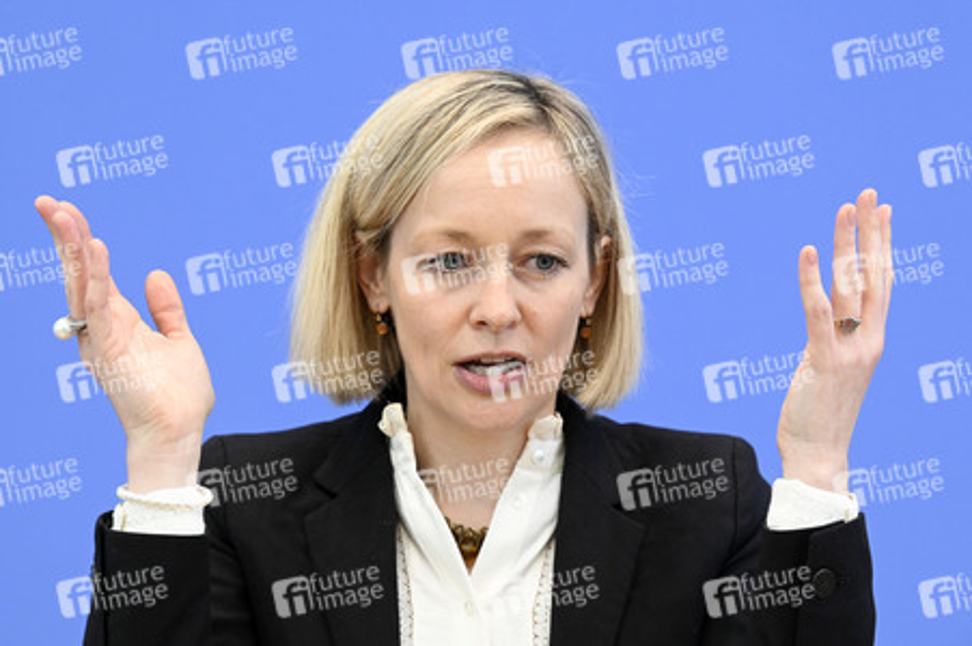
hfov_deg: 13.7
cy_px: 323
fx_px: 4047
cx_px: 486
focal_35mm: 150
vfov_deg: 9.1
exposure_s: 1/400
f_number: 6.3
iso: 4000
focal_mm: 150
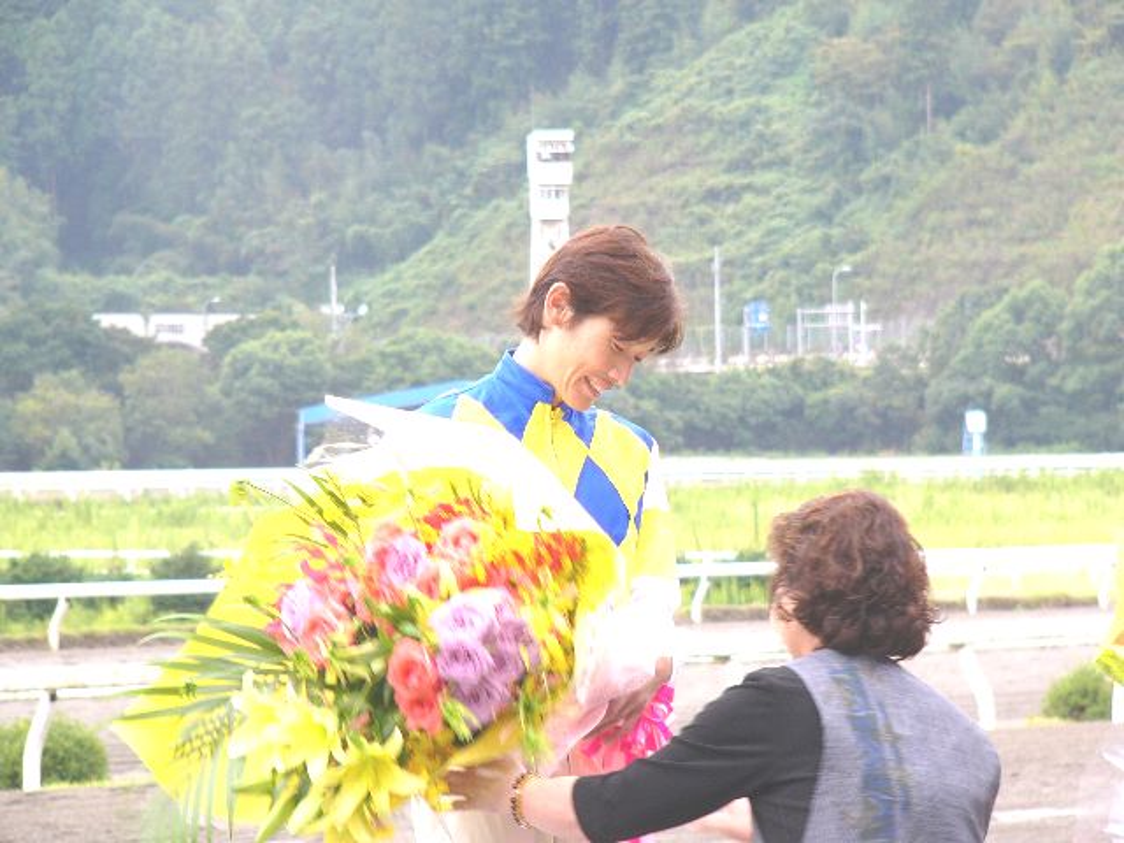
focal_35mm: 182
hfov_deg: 10.9
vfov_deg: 8.2
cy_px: 422
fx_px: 5910
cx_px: 562
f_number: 2.8
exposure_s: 1/50
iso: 50
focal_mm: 30.4
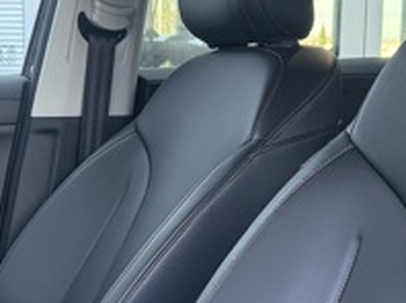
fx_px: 1136
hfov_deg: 19.9
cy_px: 285
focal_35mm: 97
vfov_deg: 15.0
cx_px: 57
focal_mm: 6.76
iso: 200
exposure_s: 1/77
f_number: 1.78
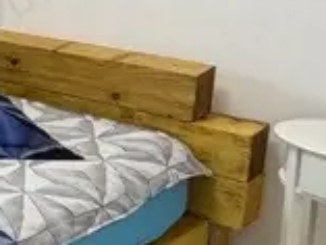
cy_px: -25
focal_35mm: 89
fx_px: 839
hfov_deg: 16.2
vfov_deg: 16.1
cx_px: -353
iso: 200
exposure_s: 1/121
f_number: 2.2
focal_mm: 2.22
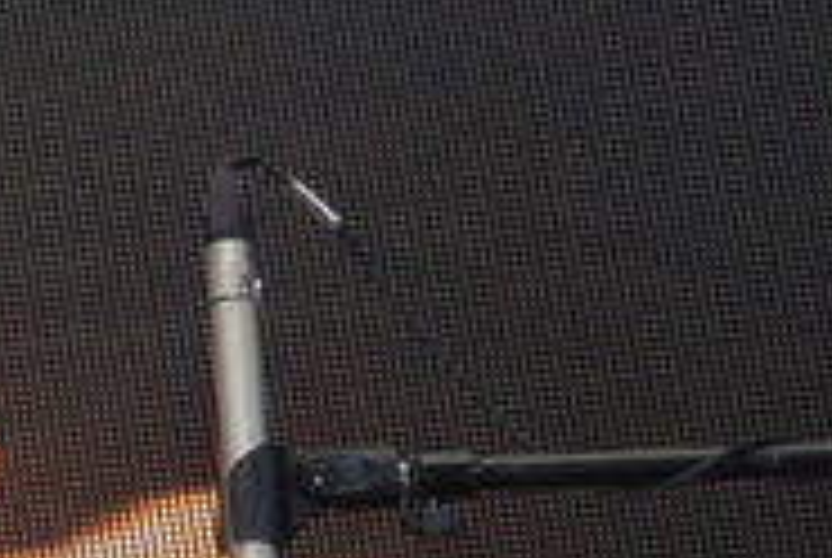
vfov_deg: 4.1
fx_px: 7870
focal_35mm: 340
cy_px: 540
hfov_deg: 5.6
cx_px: -1952
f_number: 10
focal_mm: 45
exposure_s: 1/160
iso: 2000
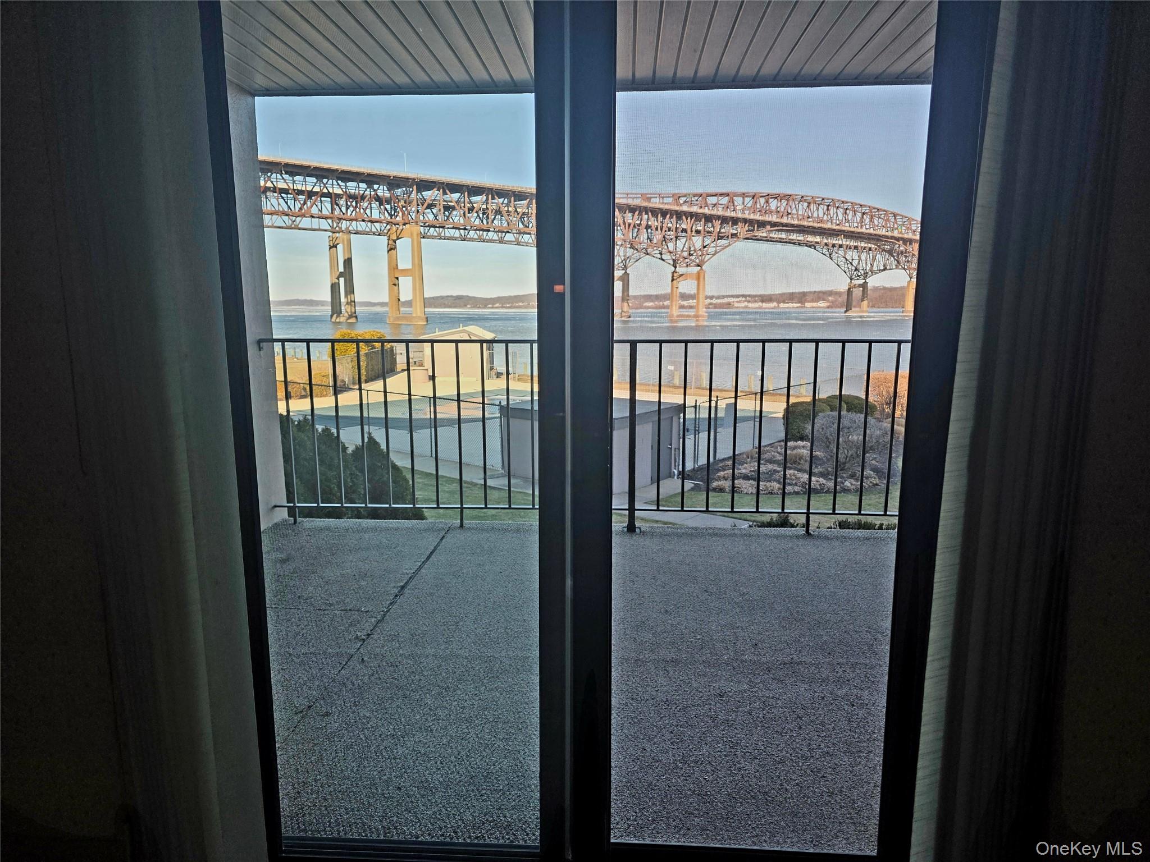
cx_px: 575
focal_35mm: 23
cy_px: 431
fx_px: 764
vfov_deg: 58.9
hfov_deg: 73.9
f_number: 1.7
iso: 80
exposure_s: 1/1667
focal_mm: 6.3
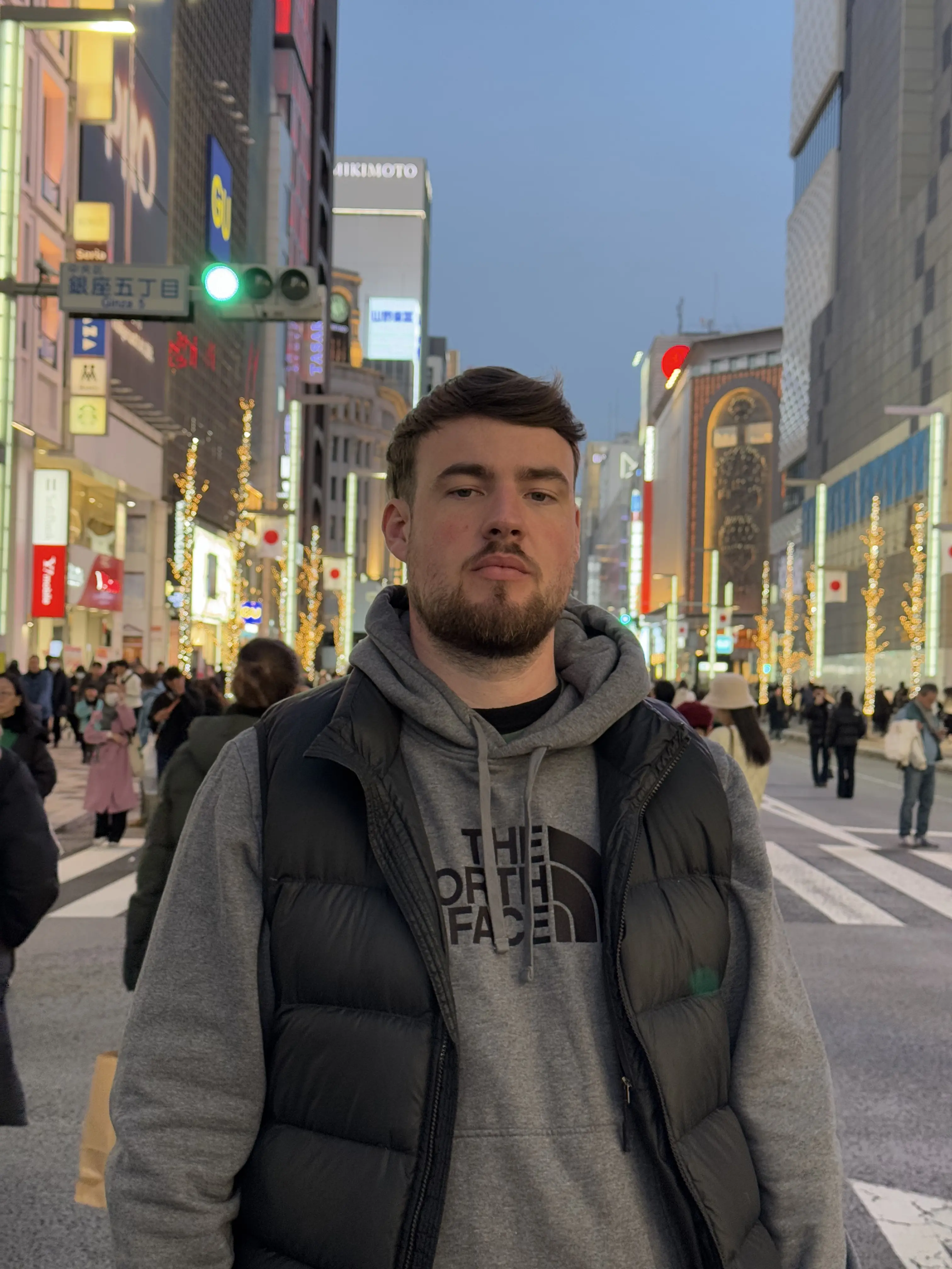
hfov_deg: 30.3
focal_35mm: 48
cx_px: 476
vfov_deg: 39.7
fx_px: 1760
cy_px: 634
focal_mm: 6.76
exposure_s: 1/33
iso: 200
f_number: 1.78
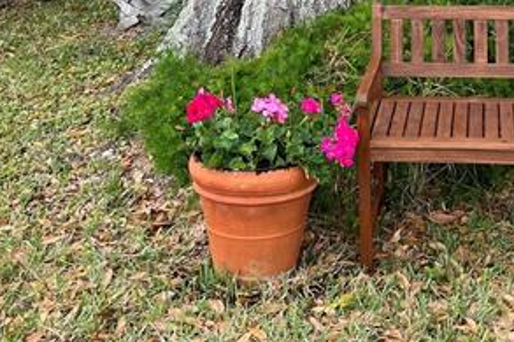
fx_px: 1013
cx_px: 398
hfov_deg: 28.0
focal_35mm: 71
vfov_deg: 17.8
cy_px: -112
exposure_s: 1/164
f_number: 1.5
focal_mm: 5.7
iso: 64
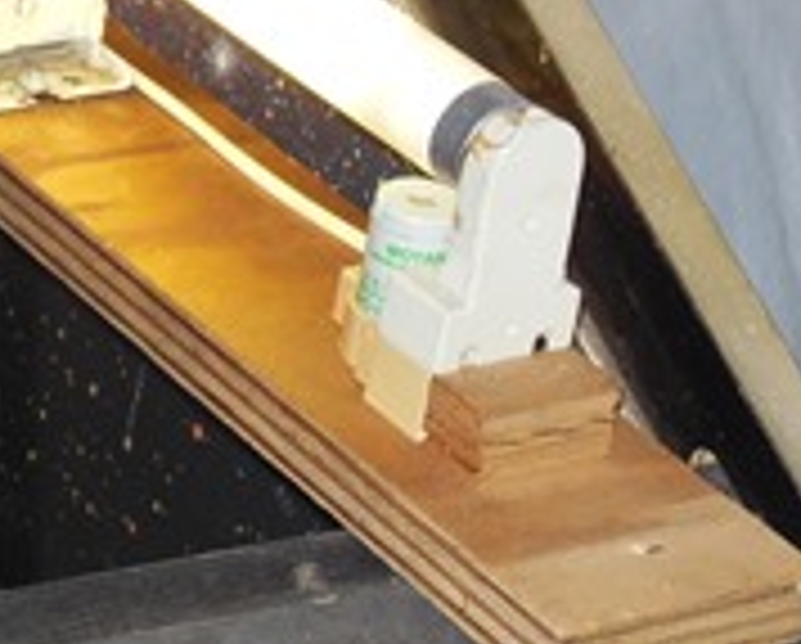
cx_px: -45
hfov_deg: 11.7
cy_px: 27
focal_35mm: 162
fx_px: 3847
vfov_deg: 9.5
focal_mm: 11.7
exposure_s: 1/60
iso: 200
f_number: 4.3
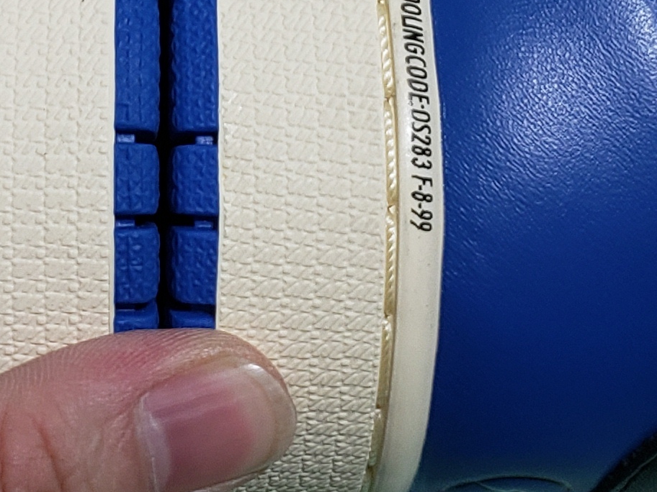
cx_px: 126
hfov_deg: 17.0
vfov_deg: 11.9
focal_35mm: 115
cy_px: -371
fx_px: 2183
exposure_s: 1/525
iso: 50
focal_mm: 4.3
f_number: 1.5
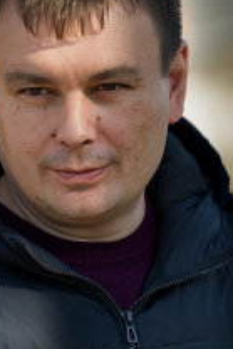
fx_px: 3625
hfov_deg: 3.7
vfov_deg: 5.5
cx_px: 65
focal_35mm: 374
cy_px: 199
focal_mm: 200
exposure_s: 1/500
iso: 200
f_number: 2.8
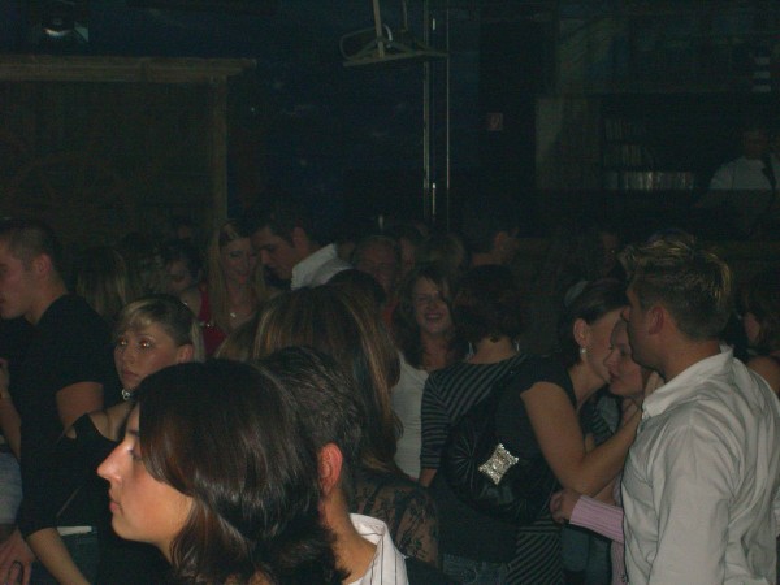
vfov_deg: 13.0
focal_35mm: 114
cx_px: 390
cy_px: 292
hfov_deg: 17.3
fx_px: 2569
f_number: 5.1
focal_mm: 23.7
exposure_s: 1/60
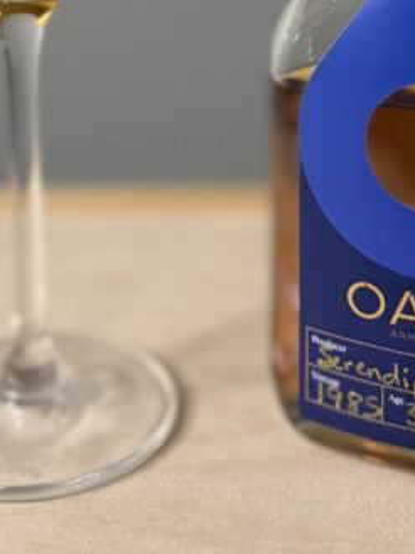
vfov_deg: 24.7
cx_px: 268
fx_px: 1199
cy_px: -14
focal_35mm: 75
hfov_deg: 19.6
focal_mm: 6.76
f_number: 1.78
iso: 800
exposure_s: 1/40
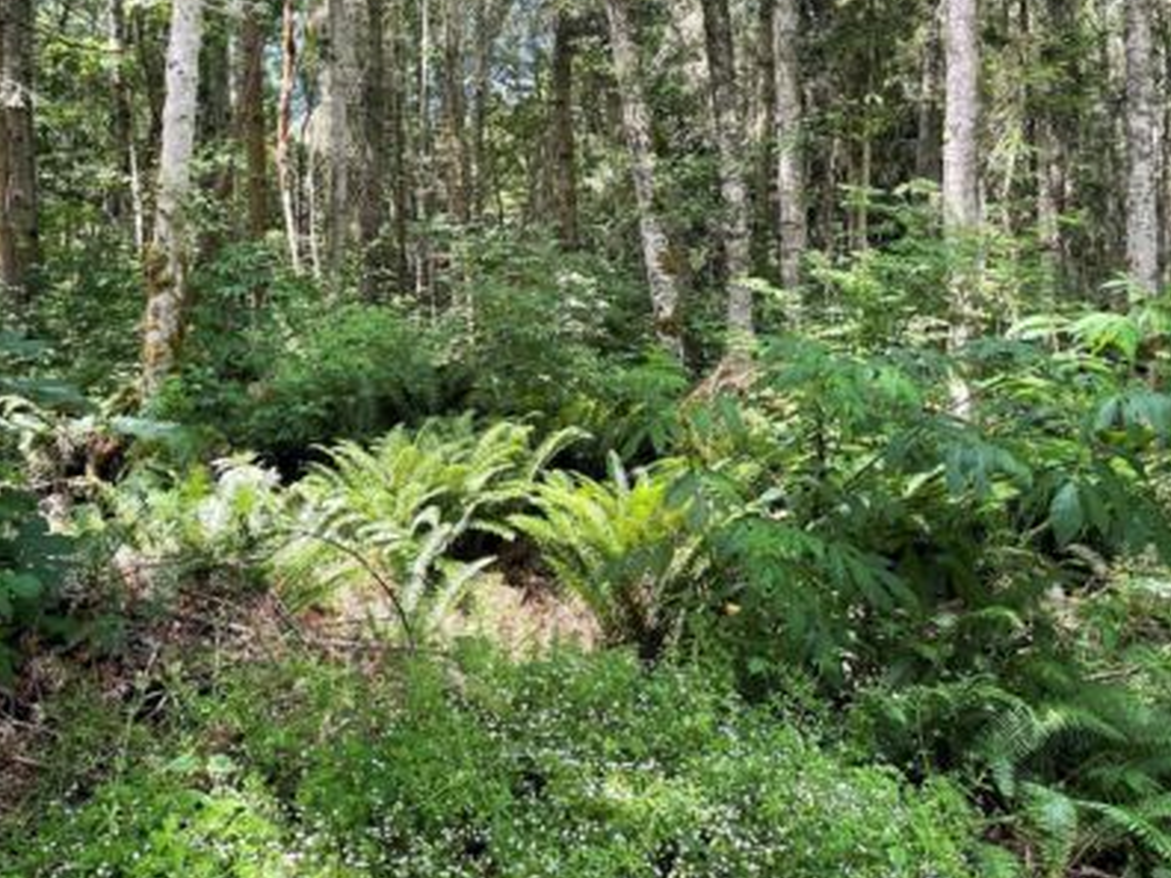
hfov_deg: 52.6
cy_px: 315
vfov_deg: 40.3
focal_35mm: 35
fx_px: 1184
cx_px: 583
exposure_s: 1/122
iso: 32
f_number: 1.6
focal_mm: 4.2
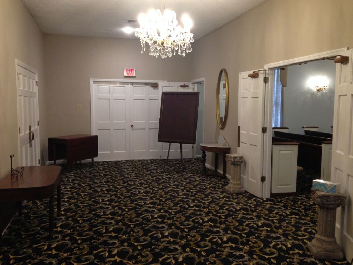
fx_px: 337
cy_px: 132
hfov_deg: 55.4
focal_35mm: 33
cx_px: 176
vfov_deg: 42.9
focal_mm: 4.12
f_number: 2.4
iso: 200
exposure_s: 1/20
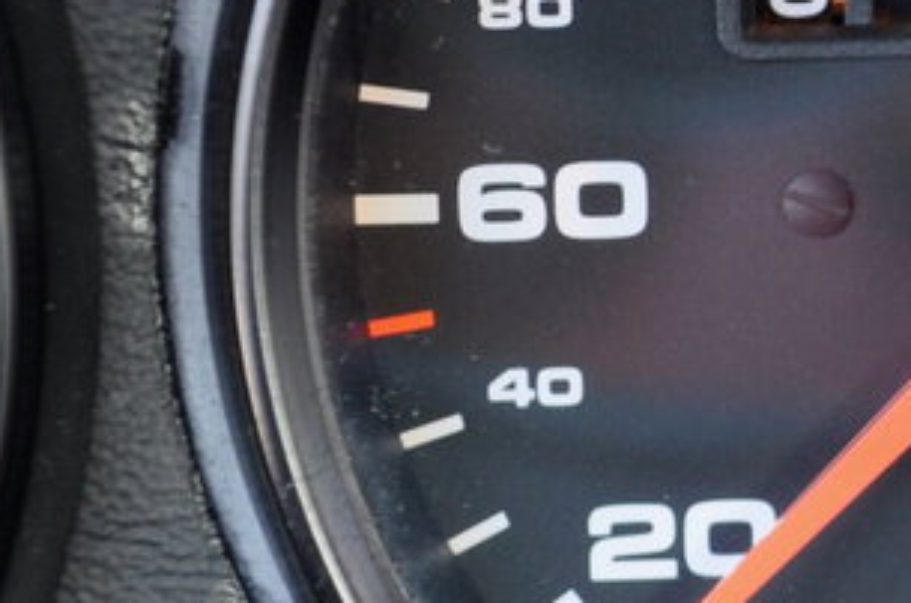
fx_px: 6364
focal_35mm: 252
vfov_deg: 5.4
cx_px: 1204
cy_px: 233
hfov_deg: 8.1
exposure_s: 1/8
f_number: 4.8
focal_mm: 50
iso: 500
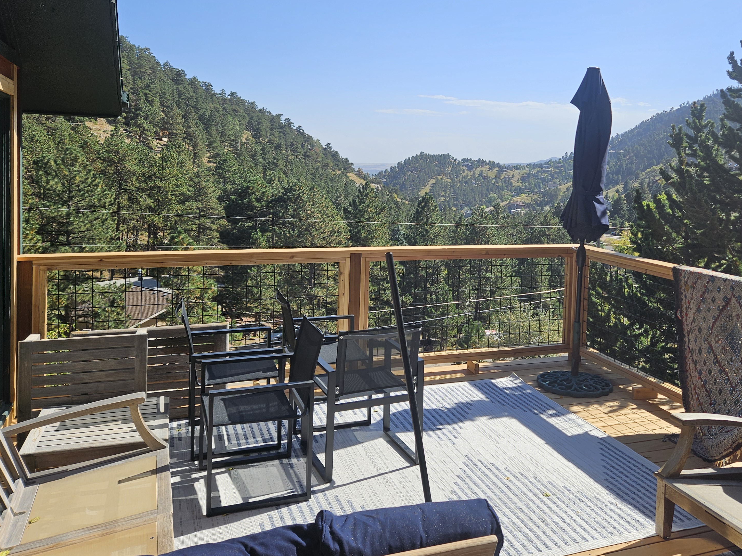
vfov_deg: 43.7
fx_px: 686
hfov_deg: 56.4
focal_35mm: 32
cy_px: 196
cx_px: 440
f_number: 1.8
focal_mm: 5.4
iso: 25
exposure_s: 1/1951
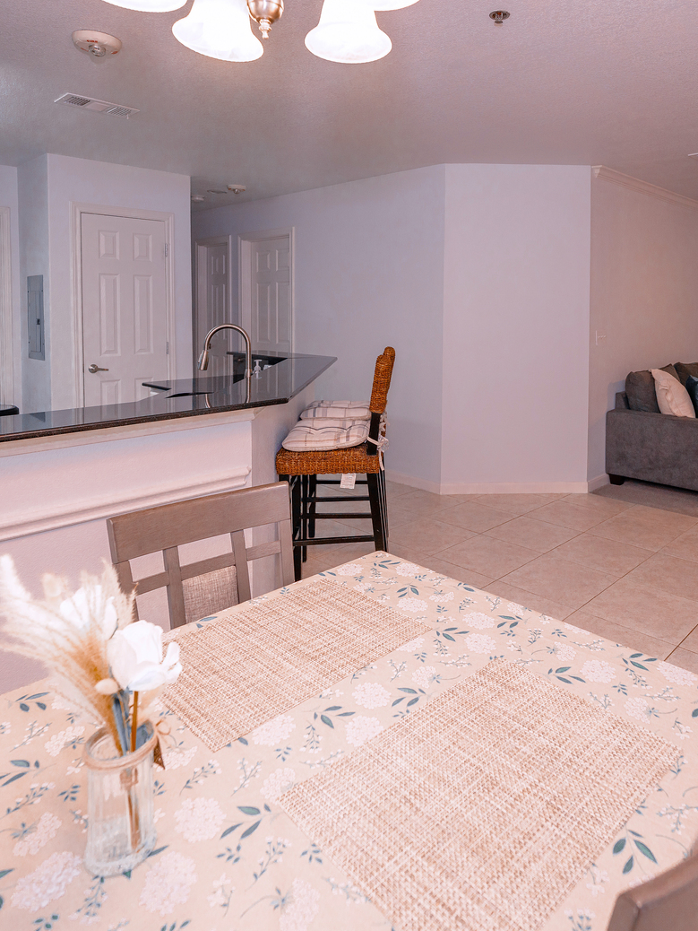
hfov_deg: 62.4
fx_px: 564
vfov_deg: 79.0
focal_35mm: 21
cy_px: 465
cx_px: 445
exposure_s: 1/100
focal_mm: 14
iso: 200
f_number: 4
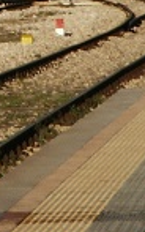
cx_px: -262
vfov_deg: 3.1
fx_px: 4327
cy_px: -79
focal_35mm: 685
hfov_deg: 1.9
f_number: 8
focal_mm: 28.23
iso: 64
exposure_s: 1/250
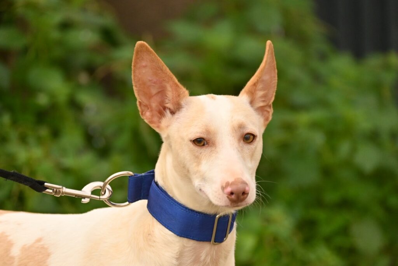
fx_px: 4975
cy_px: 133
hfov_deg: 4.6
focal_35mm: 450
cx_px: 199
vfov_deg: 3.1
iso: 2000
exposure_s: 1/4000
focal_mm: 300
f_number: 5.6
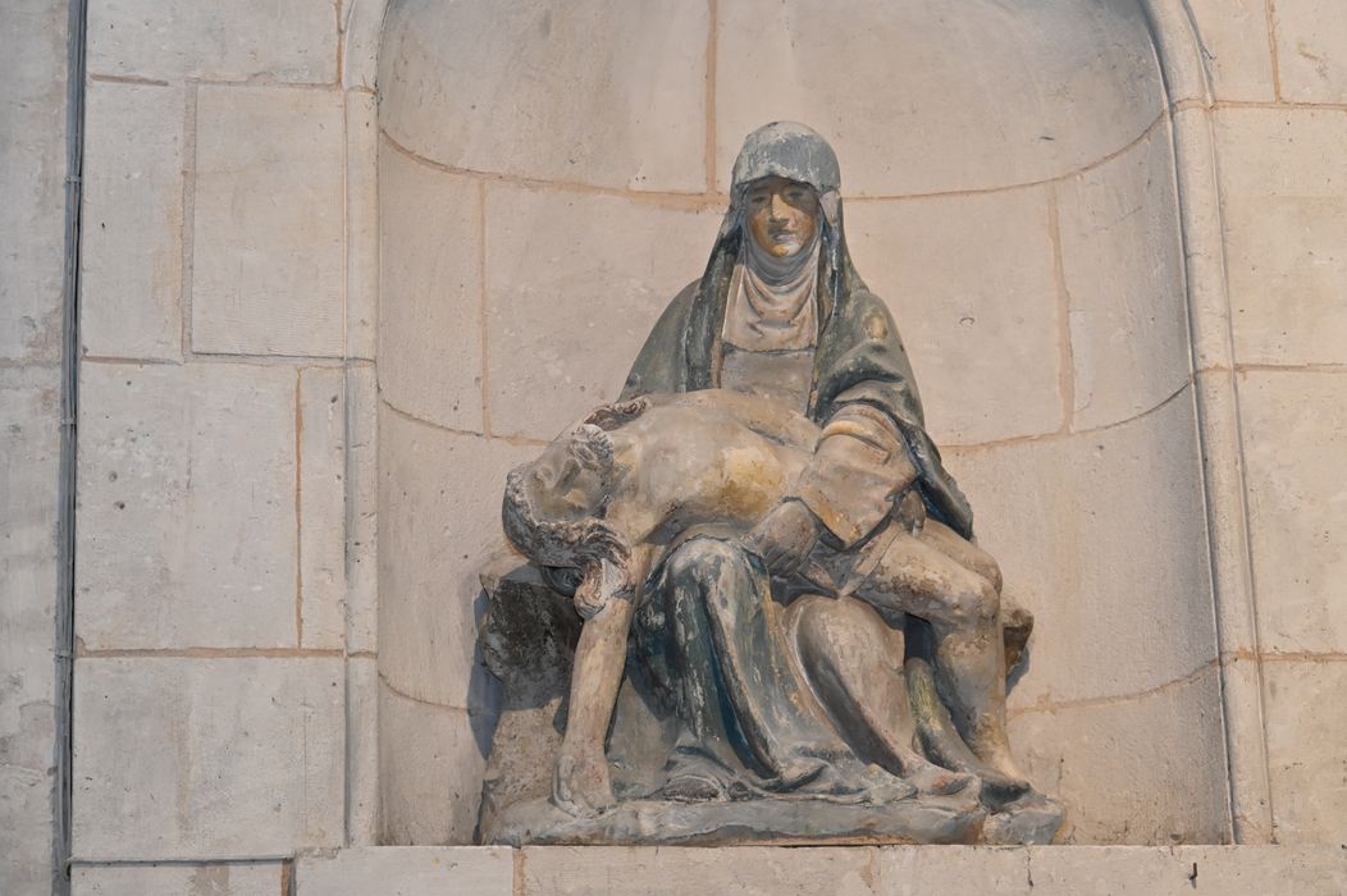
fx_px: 3178
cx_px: 674
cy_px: 448
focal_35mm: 85
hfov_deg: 23.9
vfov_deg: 16.1
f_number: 6.3
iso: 2200
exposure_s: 1/100
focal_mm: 85
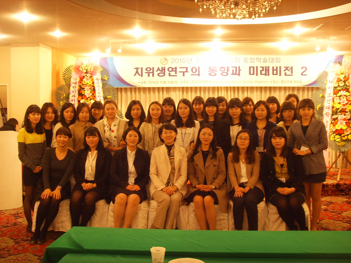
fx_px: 395
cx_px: 176
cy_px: 132
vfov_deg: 36.8
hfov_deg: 47.9
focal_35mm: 39
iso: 152
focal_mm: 6.6
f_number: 3.5
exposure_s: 1/8
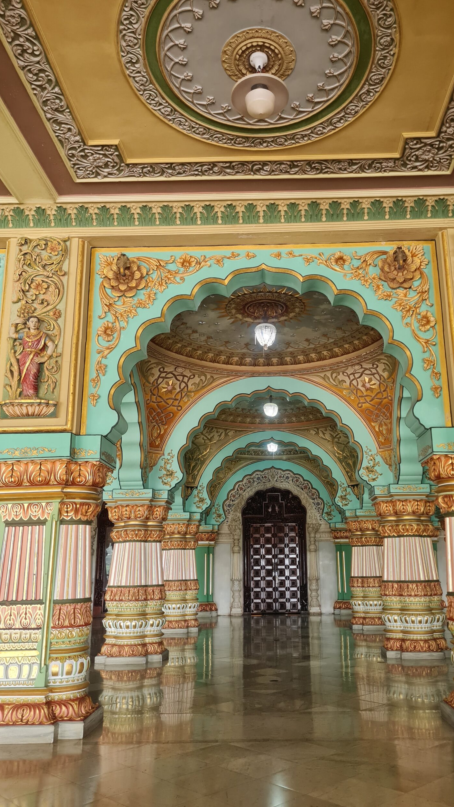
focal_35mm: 29
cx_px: 276
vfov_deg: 66.1
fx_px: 621
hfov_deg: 40.0
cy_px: 401
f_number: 1.8
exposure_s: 1/50
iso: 250
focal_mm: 5.4
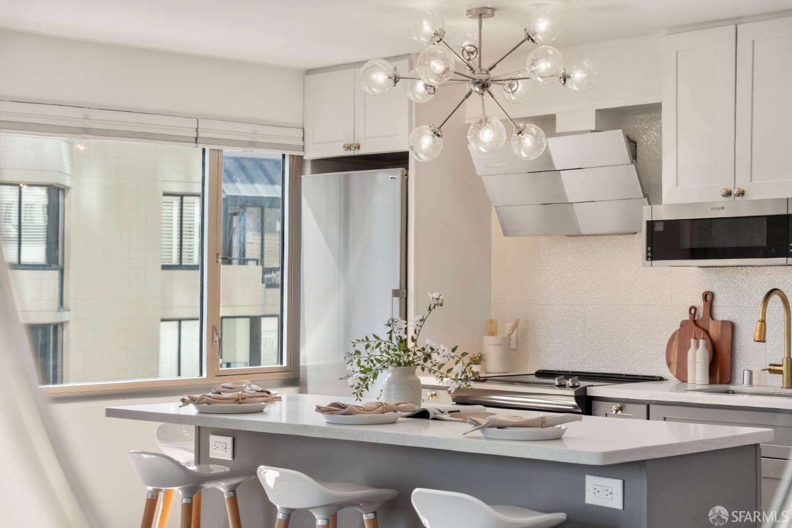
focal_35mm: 62
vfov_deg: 21.9
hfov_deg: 32.4
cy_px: 264
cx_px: 396
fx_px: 1364
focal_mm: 62
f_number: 6.3
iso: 320
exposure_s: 1/30
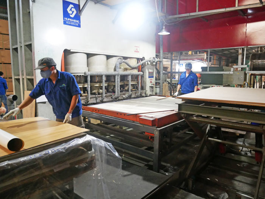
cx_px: 132
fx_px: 199
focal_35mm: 26
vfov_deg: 53.1
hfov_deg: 67.3
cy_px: 100
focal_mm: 13
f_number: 3.5
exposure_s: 1/60
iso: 2500
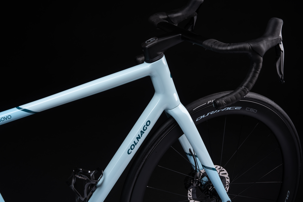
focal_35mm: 70
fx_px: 589
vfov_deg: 19.5
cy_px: 101
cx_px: 152
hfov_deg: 28.8
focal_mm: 70
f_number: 18
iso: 100
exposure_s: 1/160
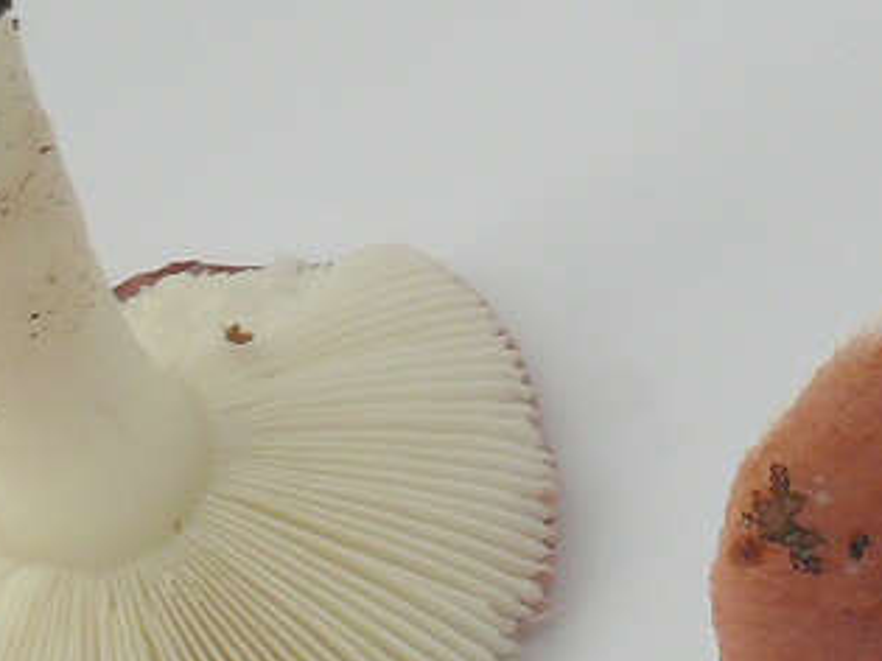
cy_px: 388
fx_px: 2267
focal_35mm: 89
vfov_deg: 16.6
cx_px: 700
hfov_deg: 21.8
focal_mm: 7.4
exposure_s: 1/6
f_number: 11
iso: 100
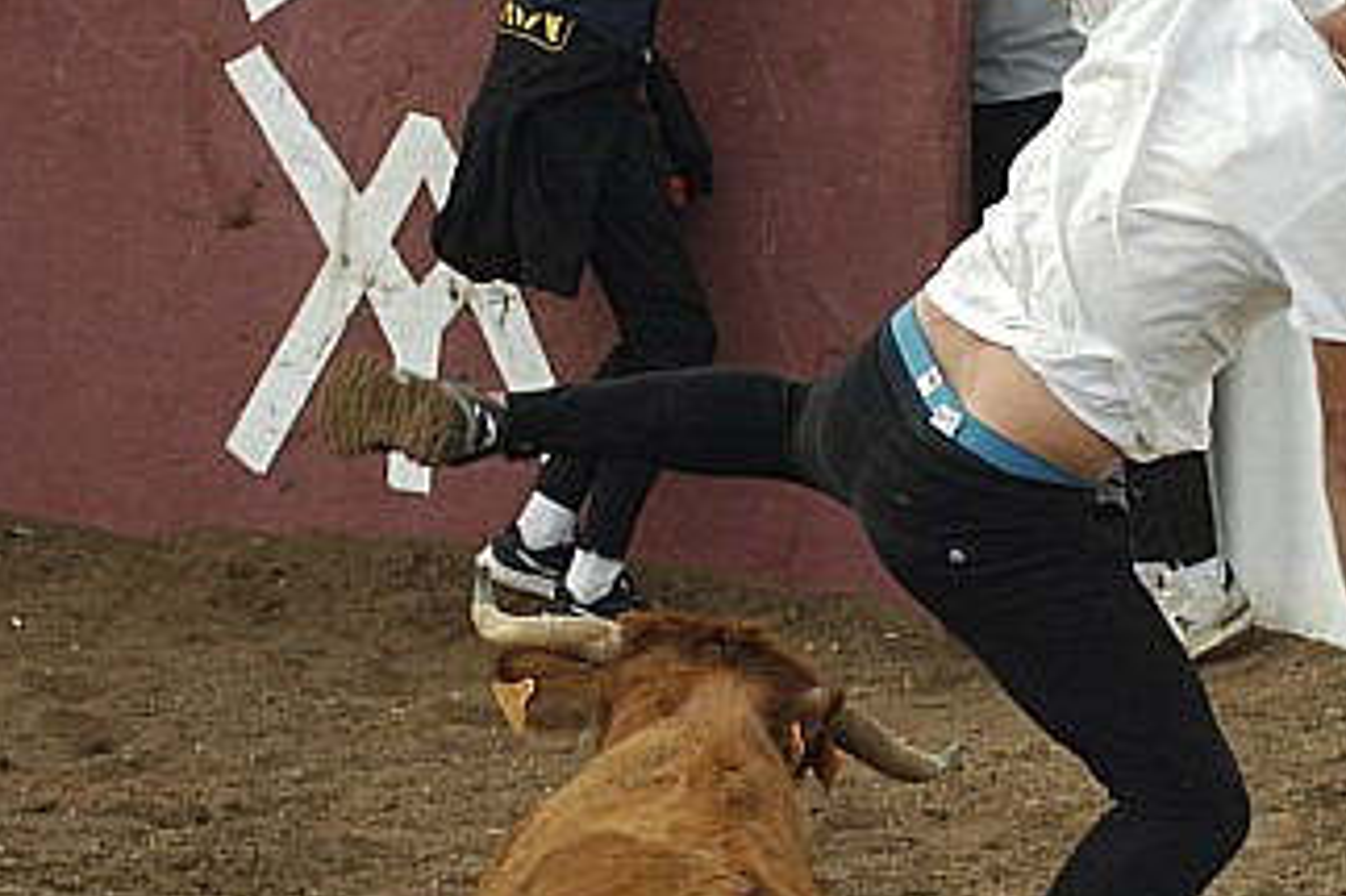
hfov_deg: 7.5
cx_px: 950
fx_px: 10314
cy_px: 531
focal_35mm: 276
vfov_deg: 5.0
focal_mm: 70
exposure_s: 1/400
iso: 500
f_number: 5
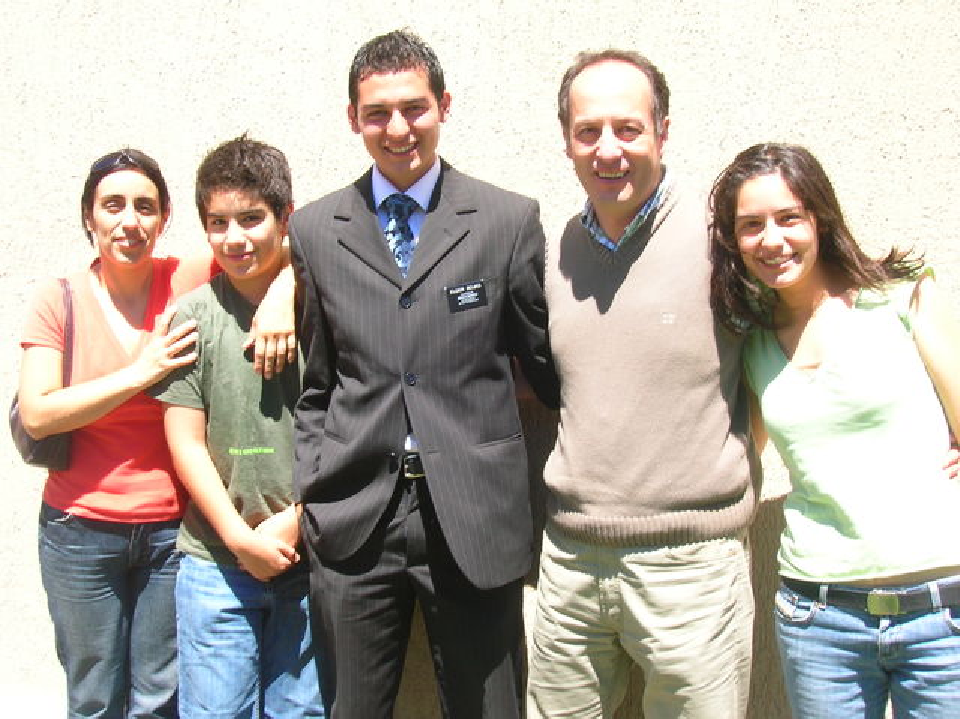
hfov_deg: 44.8
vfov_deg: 34.3
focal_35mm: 42
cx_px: 480
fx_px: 1164
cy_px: 360
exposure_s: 1/94.1
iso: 50
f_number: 5.2
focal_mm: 7
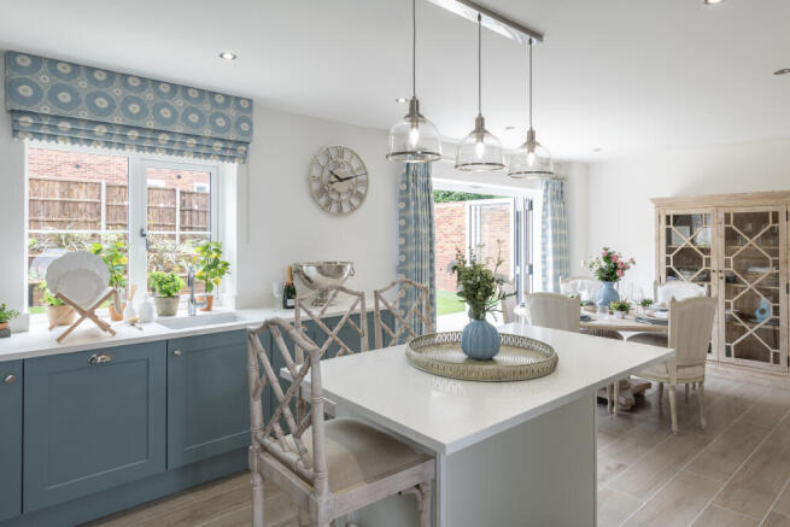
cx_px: 395
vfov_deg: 59.5
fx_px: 461
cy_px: 264
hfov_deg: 81.2
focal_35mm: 21
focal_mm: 21
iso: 100
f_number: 11
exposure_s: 1/8
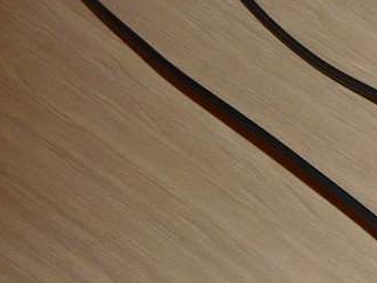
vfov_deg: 16.8
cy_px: 276
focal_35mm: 86
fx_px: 937
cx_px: 573
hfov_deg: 19.6
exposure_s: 1/8
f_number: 3.3
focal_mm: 4.7
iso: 100
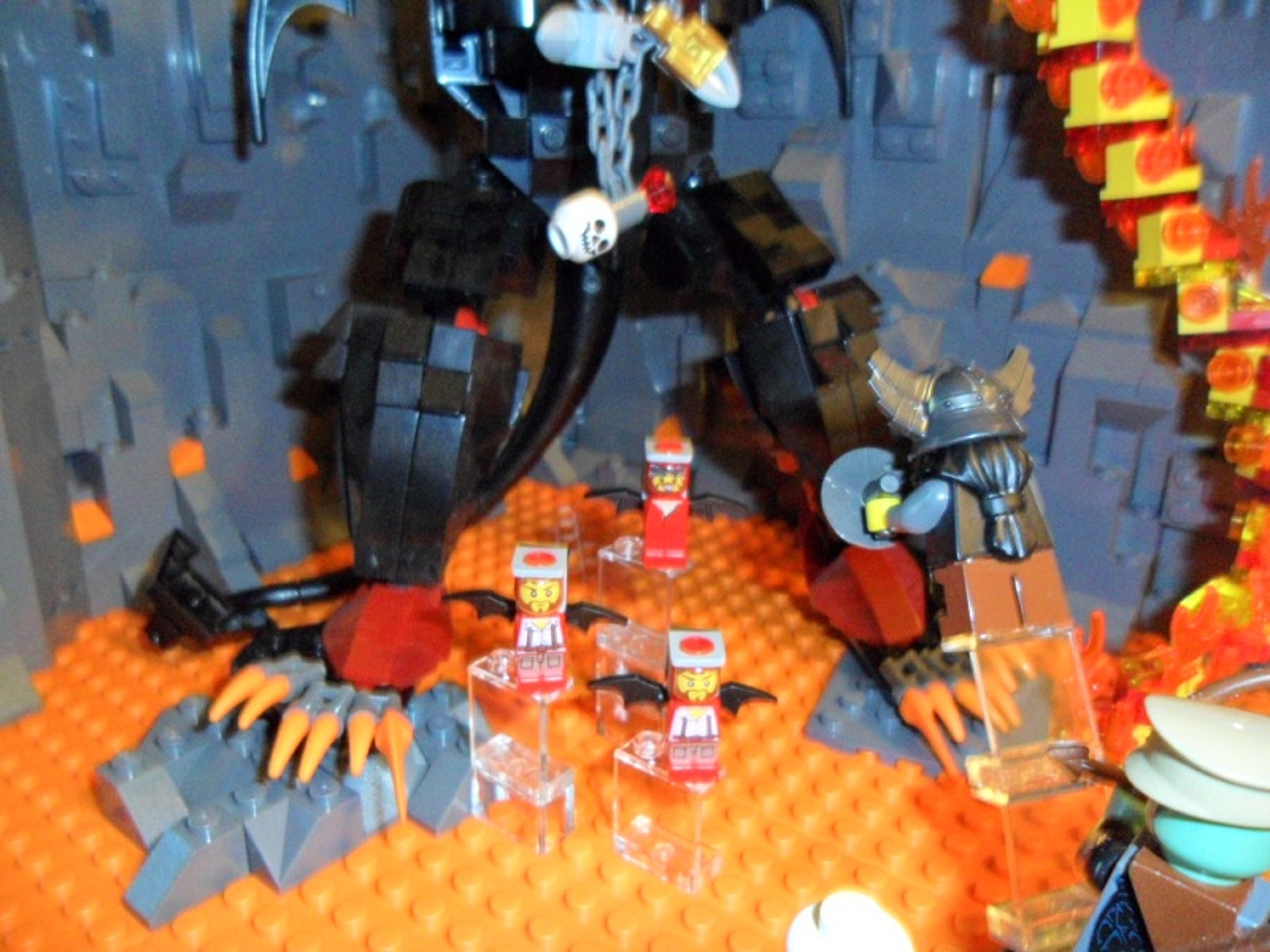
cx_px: 635
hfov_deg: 65.3
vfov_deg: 51.4
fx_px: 991
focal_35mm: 27
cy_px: 476
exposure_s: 1/15
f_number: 3.5
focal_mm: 4.9
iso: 400
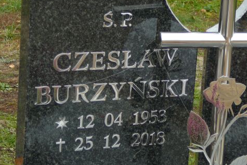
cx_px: 129
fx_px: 1009
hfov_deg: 14.0
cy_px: 68
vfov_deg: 9.3
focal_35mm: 147
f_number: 3.9
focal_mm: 15.6
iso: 80
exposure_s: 1/100
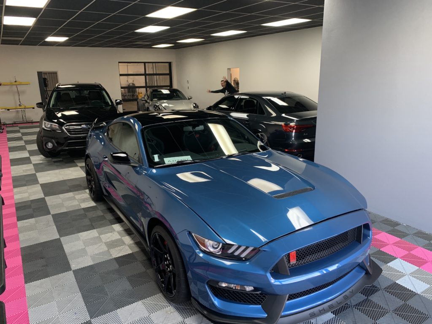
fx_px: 324
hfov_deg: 67.3
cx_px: 216
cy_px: 162
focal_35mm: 26
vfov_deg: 53.1
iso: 160
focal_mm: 4.25
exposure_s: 1/60
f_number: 1.8
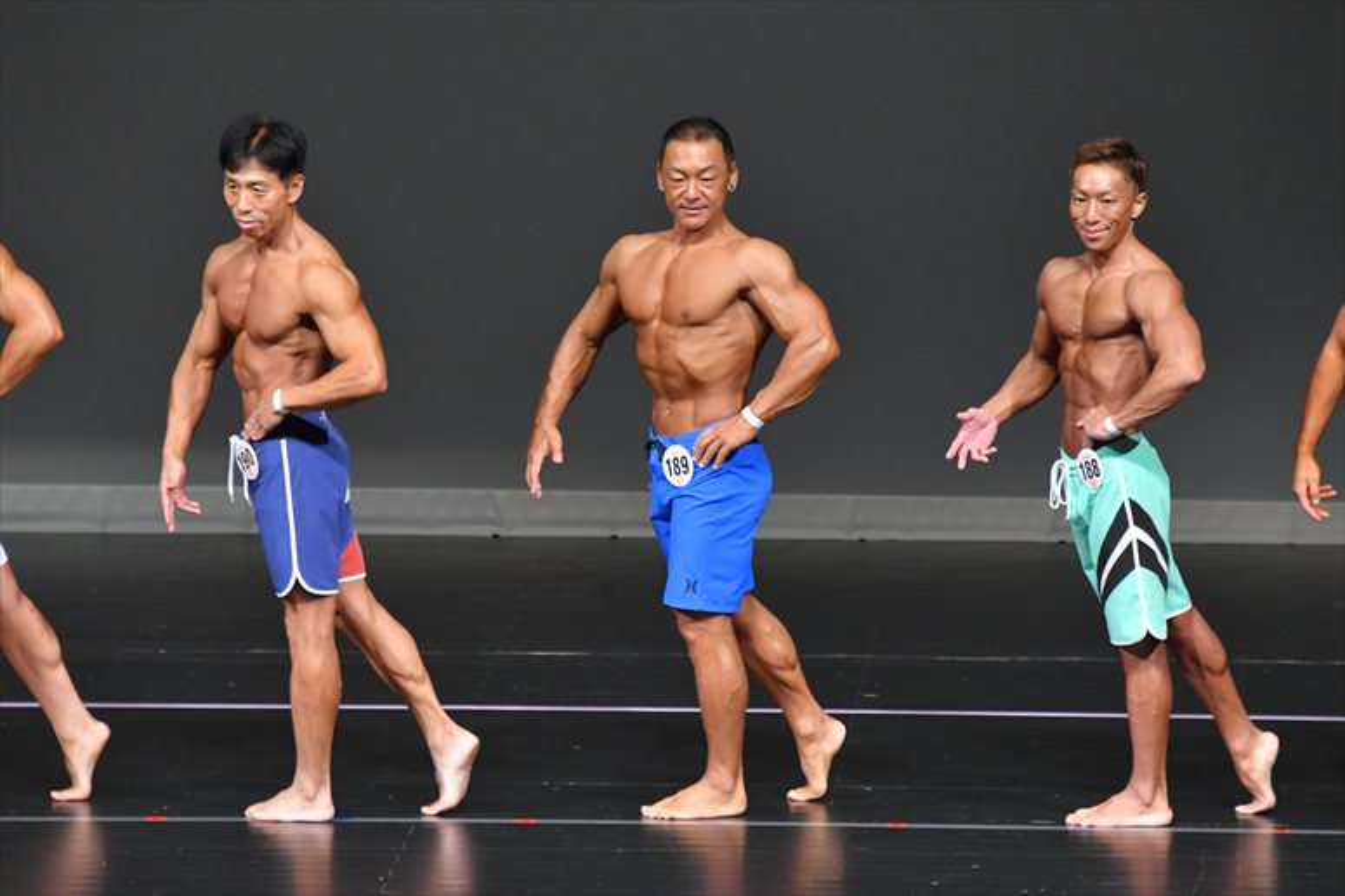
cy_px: 448
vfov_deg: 4.4
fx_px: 11763
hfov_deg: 6.5
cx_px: 672
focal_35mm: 315
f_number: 5.6
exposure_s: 1/400
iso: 4000
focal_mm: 210
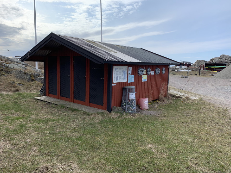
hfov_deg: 67.3
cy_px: 86
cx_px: 116
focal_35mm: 26
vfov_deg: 53.1
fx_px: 174
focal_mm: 4.25
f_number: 1.8
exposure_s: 1/1880
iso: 25
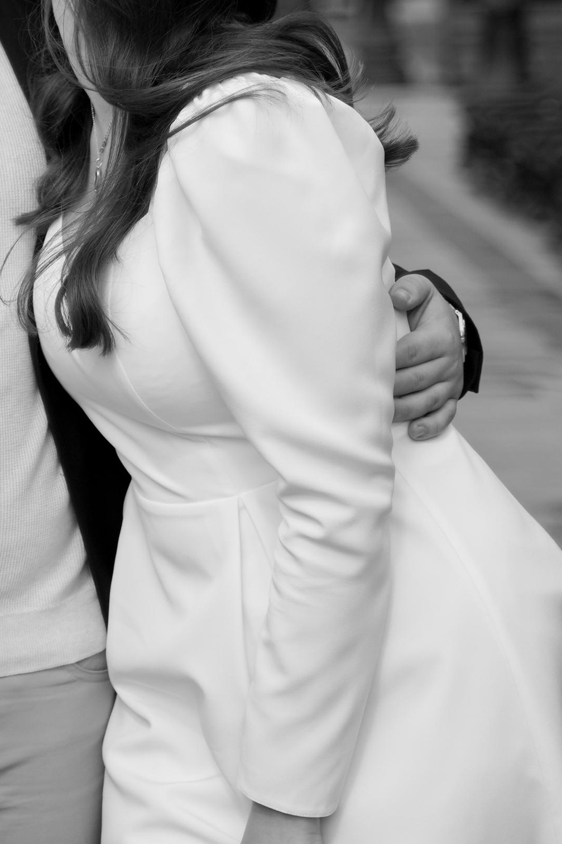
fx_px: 4286
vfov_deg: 11.2
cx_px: 139
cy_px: 93
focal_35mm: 183
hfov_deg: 7.5
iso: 100
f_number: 2.8
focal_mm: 72
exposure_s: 1/2000
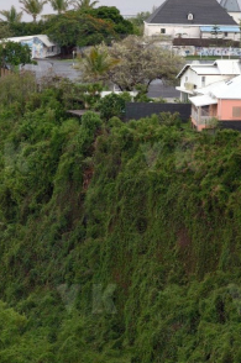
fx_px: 2156
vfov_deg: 9.6
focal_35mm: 214
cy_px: 327
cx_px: -1
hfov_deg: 6.4
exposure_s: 1/160
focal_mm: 70
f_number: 9
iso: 500
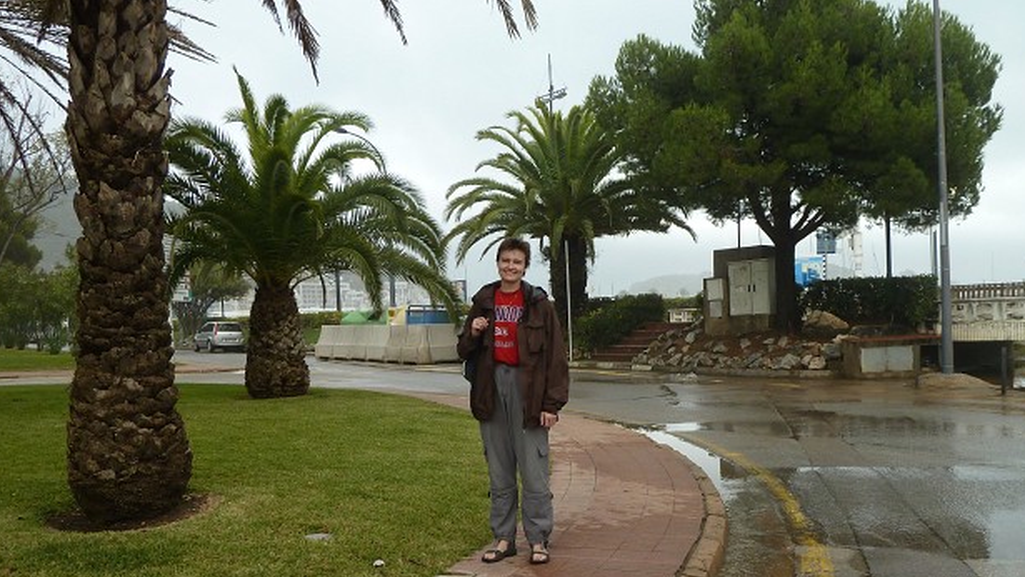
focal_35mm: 35
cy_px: 359
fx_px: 951
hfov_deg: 56.5
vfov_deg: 33.6
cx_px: 560
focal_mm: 4.1
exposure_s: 1/125
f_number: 3.5
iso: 80
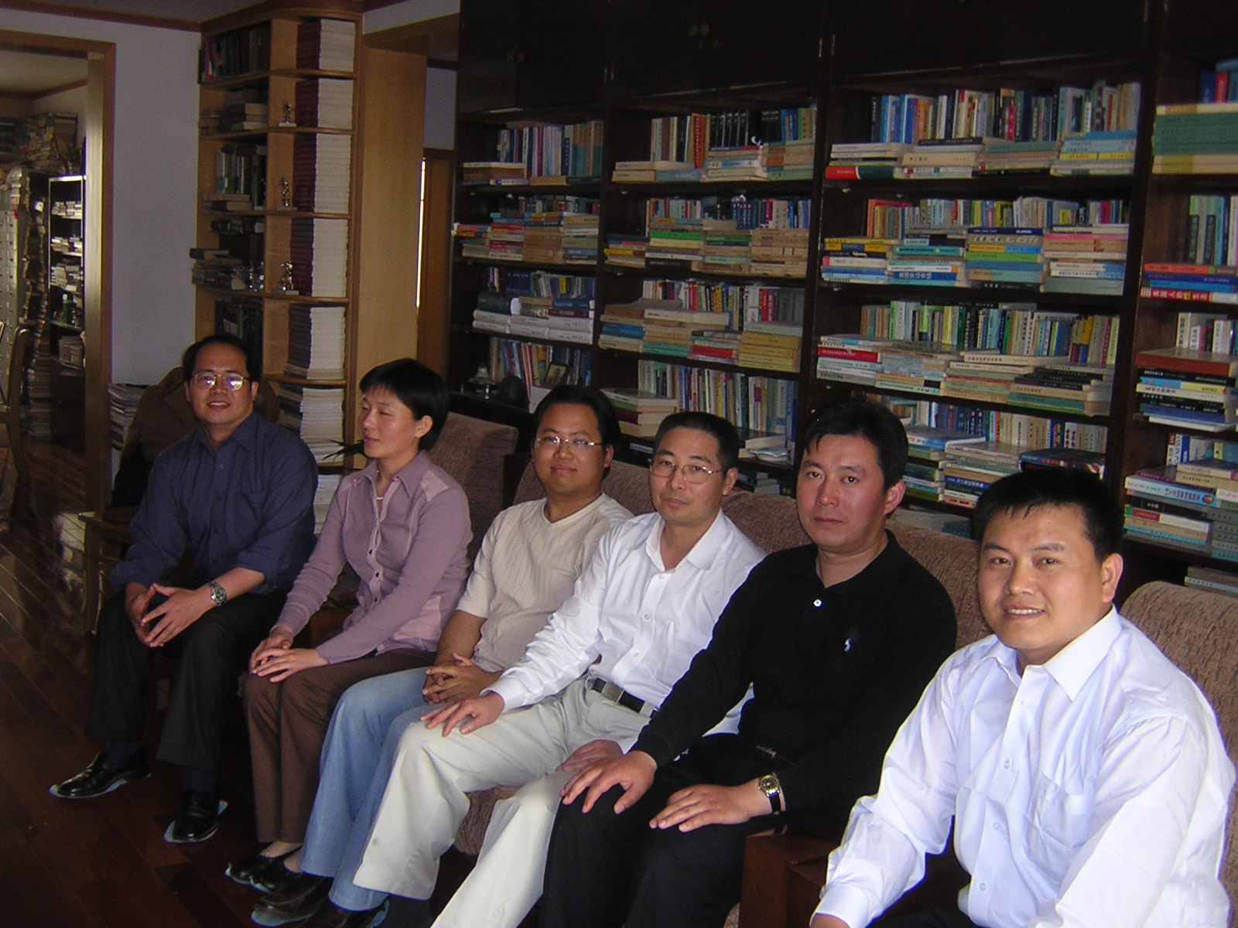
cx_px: 619
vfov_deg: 39.7
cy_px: 464
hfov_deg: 51.4
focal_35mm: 36
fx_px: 1287
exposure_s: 1/60.1
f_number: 2.6
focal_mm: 4.7
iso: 144
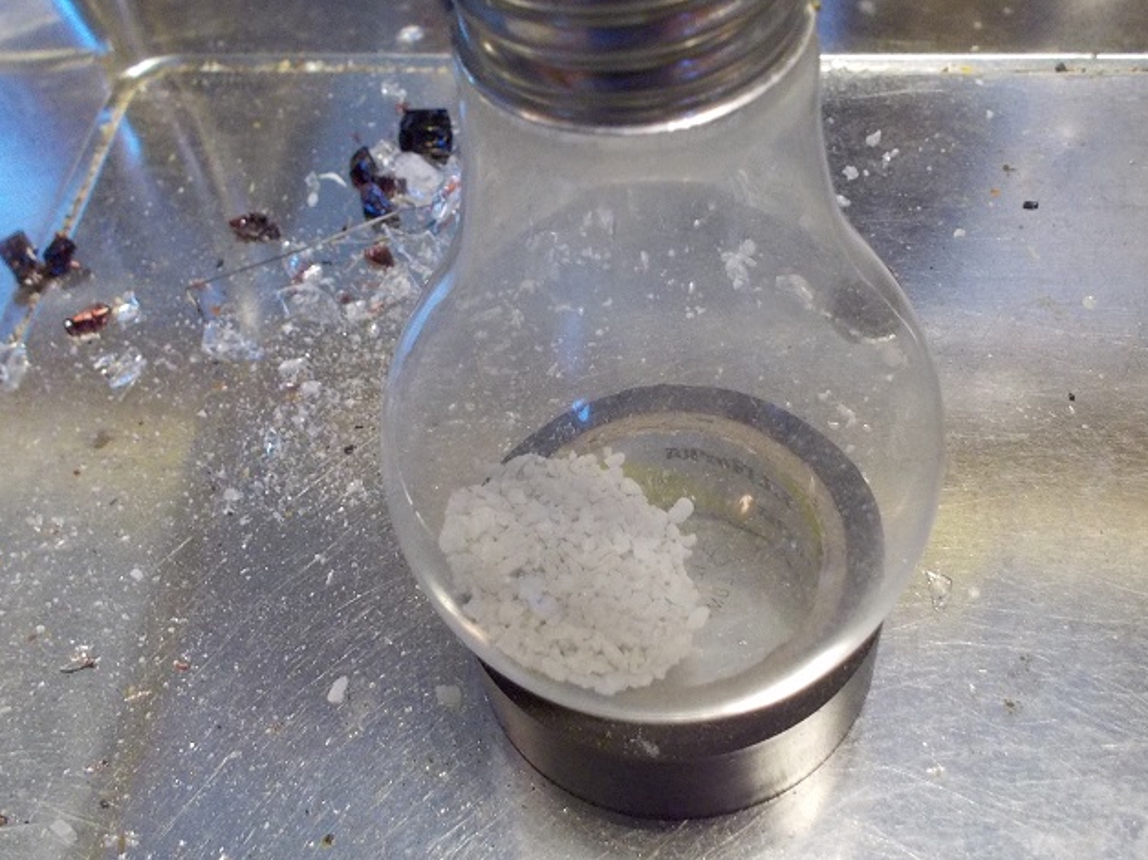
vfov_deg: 38.7
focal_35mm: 37
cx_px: 630
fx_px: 1227
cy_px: 441
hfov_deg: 50.1
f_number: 3.3
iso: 320
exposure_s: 1/25
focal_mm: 4.1
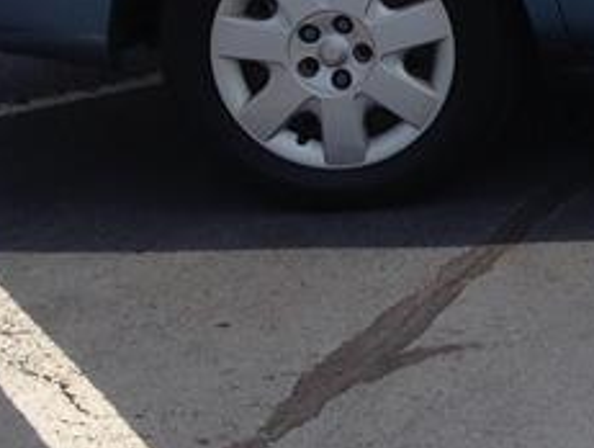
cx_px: 1000
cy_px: -270
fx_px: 2509
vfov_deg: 9.8
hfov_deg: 12.5
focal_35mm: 146
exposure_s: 1/1355
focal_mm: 4.13
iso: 50
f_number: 2.4
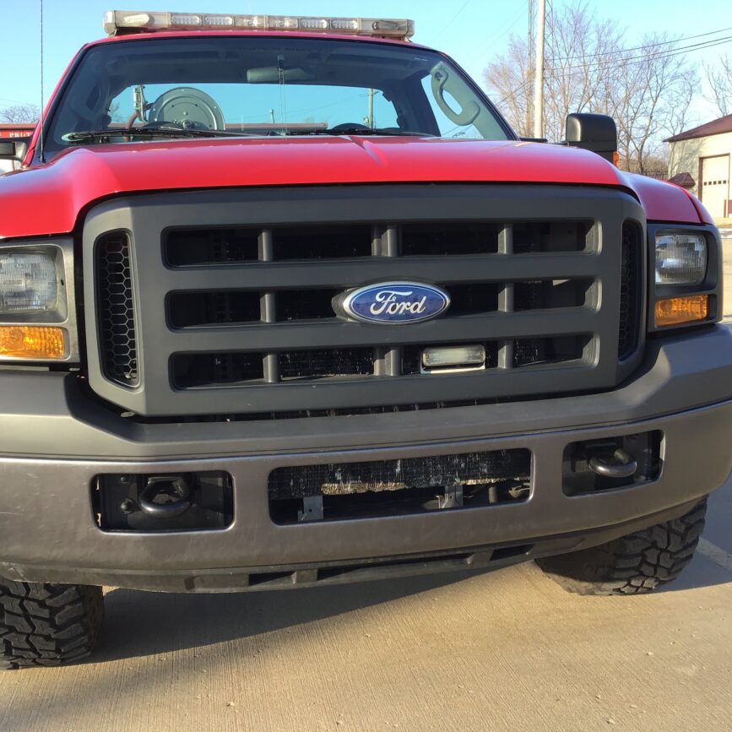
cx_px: 372
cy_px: 370
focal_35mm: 37
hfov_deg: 44.9
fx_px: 885
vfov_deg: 44.9
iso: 25
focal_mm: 3.3
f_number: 2.4
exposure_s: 1/317
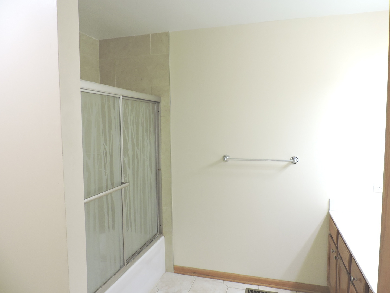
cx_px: 195
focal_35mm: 24
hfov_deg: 71.6
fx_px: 270
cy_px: 146
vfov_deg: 56.8
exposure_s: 1/30
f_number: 3
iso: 180
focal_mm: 4.3
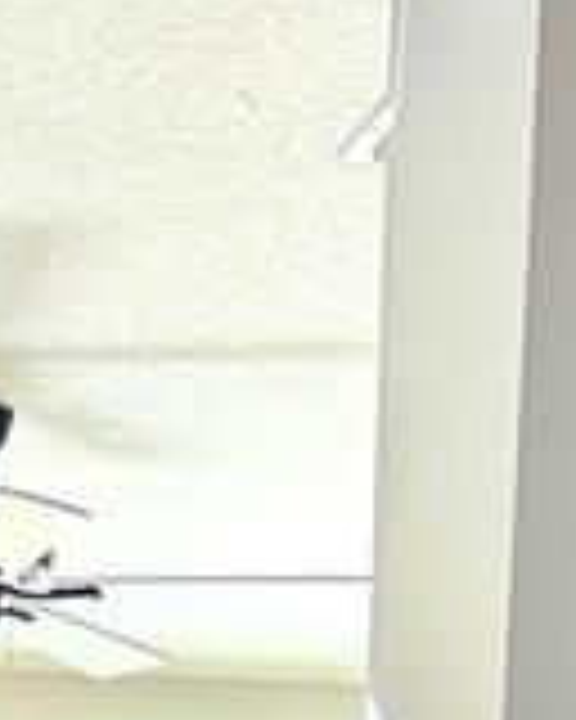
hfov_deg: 8.7
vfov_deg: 9.5
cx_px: -122
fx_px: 3750
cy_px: 1854
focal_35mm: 176
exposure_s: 1/60
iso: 200
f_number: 1.78
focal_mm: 6.76
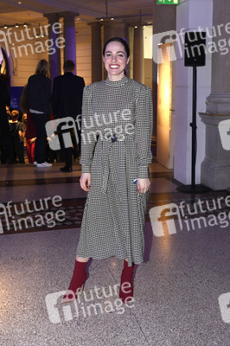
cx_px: 115
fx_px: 326
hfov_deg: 38.8
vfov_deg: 55.8
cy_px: 173
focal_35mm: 34
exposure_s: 1/60
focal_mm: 34
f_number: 5
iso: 1000
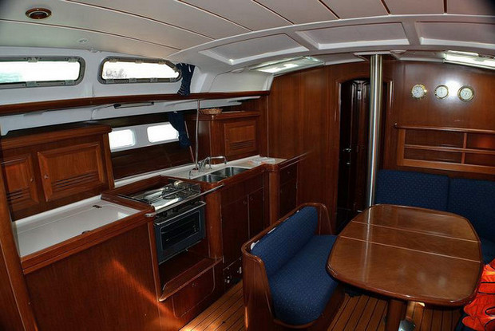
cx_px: 248
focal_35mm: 30
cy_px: 166
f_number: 8
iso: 220
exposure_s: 1/60
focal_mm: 20
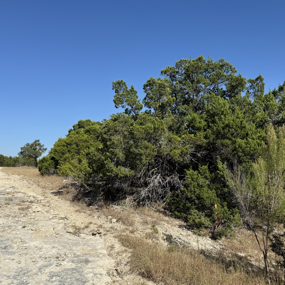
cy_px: 144
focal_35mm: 29
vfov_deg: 55.6
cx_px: 153
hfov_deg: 55.6
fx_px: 270
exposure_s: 1/4975
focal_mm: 6.76
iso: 80
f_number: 1.78
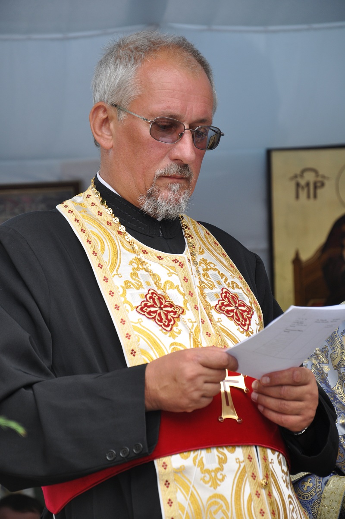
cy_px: 260
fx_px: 2269
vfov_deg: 13.1
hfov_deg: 8.7
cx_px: 172
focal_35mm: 158
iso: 250
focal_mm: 105
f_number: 16
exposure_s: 1/200
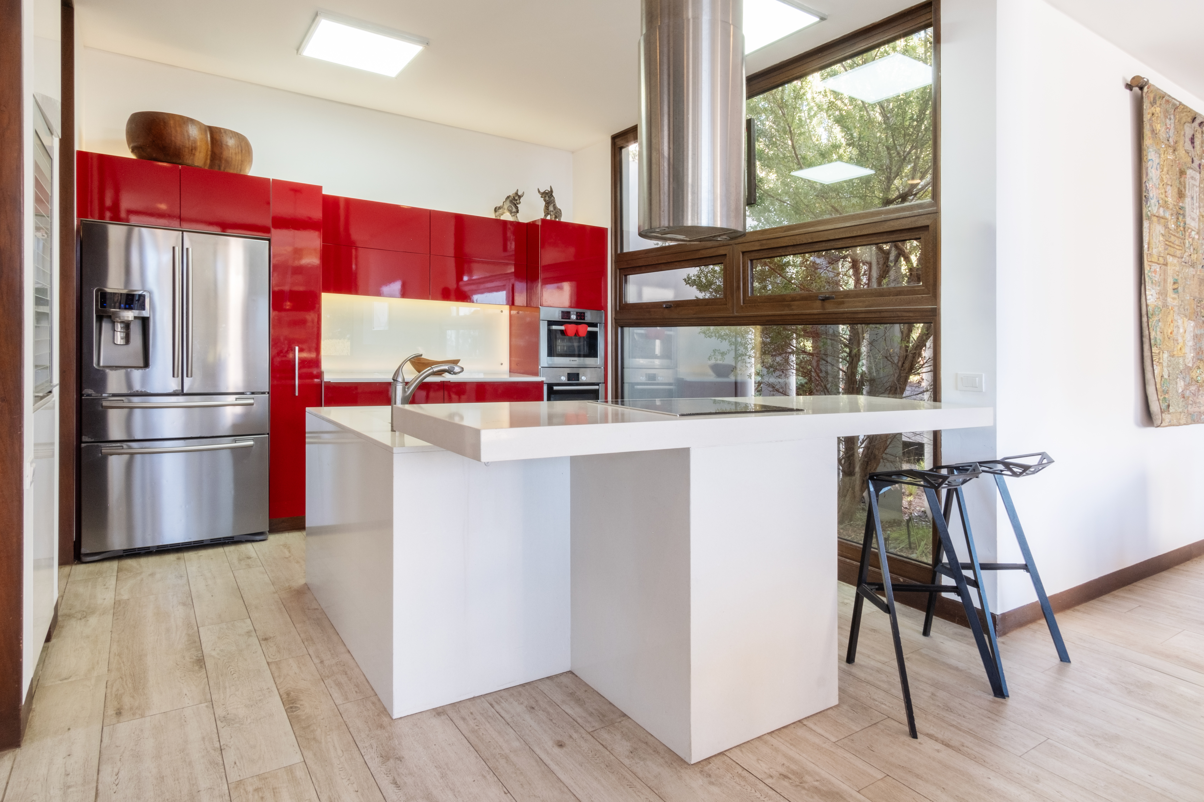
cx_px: 602
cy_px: 401
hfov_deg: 90.0
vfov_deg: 67.4
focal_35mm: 18
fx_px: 602
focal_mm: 12
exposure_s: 1/2
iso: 200
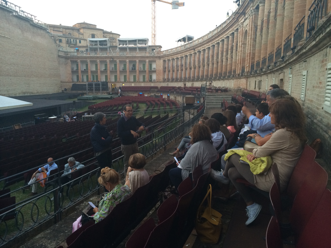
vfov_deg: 46.8
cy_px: 124
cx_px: 166
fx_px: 287
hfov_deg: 60.0
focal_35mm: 30
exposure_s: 1/30
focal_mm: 4.12
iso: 125
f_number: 2.2
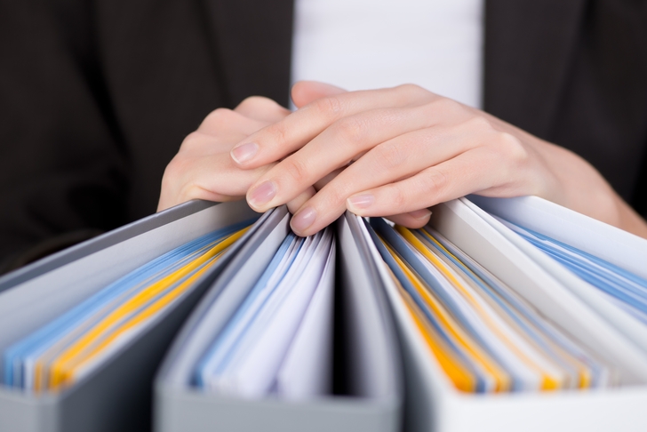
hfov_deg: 14.2
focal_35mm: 144
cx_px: 355
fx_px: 2589
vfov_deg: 9.5
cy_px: 232
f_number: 3.5
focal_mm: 105
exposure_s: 1/200
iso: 100
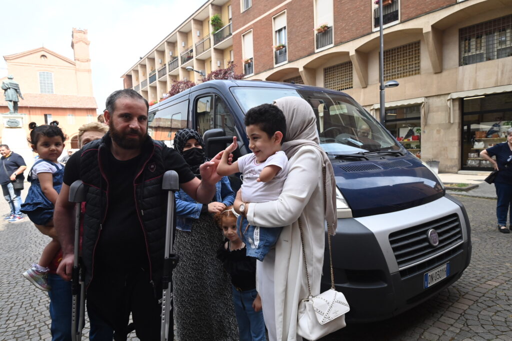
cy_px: 170
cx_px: 256
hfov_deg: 78.6
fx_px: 313
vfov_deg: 57.2
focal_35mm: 22
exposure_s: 1/1250
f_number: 7.1
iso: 1600
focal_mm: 22
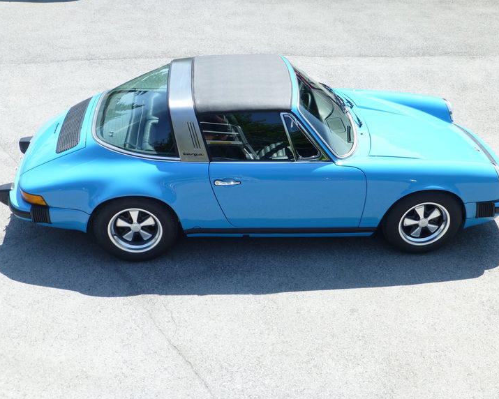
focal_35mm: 43
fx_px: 635
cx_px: 255
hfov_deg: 42.9
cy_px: 200
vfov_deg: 34.9
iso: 100
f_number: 3.9
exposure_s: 1/400
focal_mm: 7.4
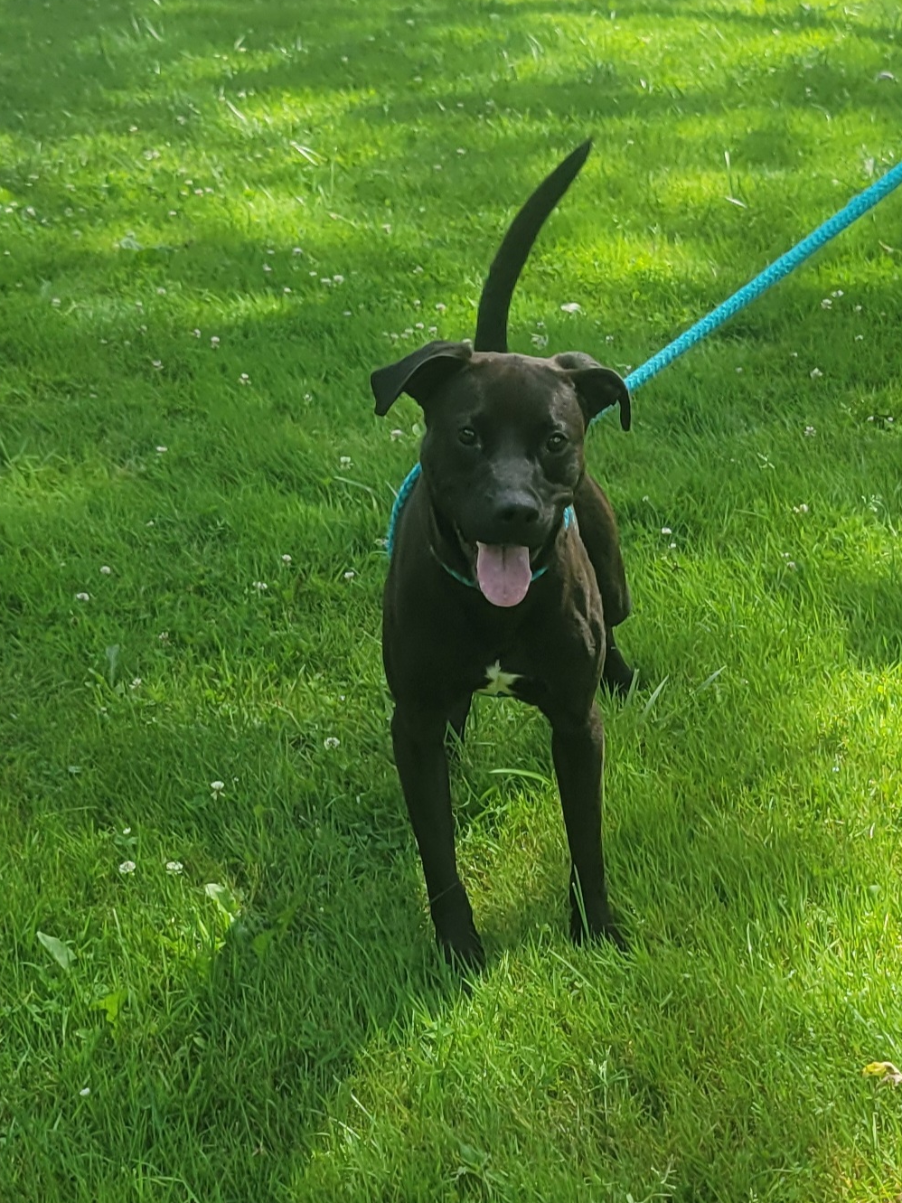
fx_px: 1216
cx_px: 567
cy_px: 502
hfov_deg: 40.4
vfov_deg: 52.4
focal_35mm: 35
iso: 40
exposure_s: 1/909
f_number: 1.8
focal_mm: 5.4
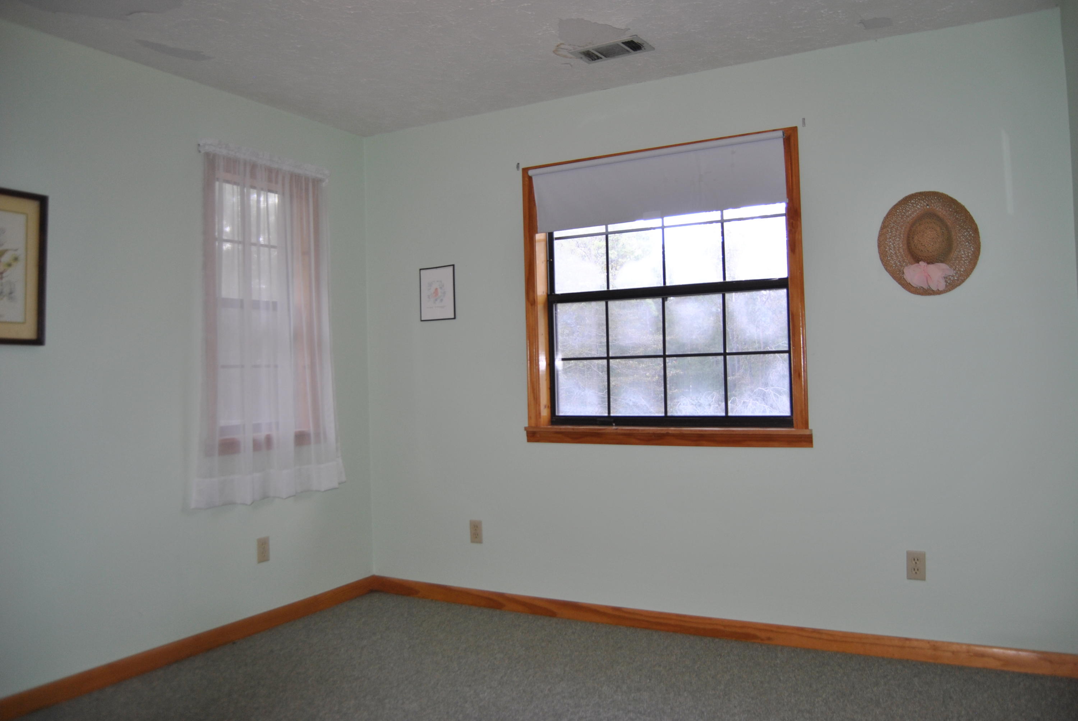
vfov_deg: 48.0
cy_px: 360
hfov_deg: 67.3
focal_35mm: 27
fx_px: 809
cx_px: 539
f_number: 3.5
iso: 200
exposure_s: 1/60
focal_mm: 18
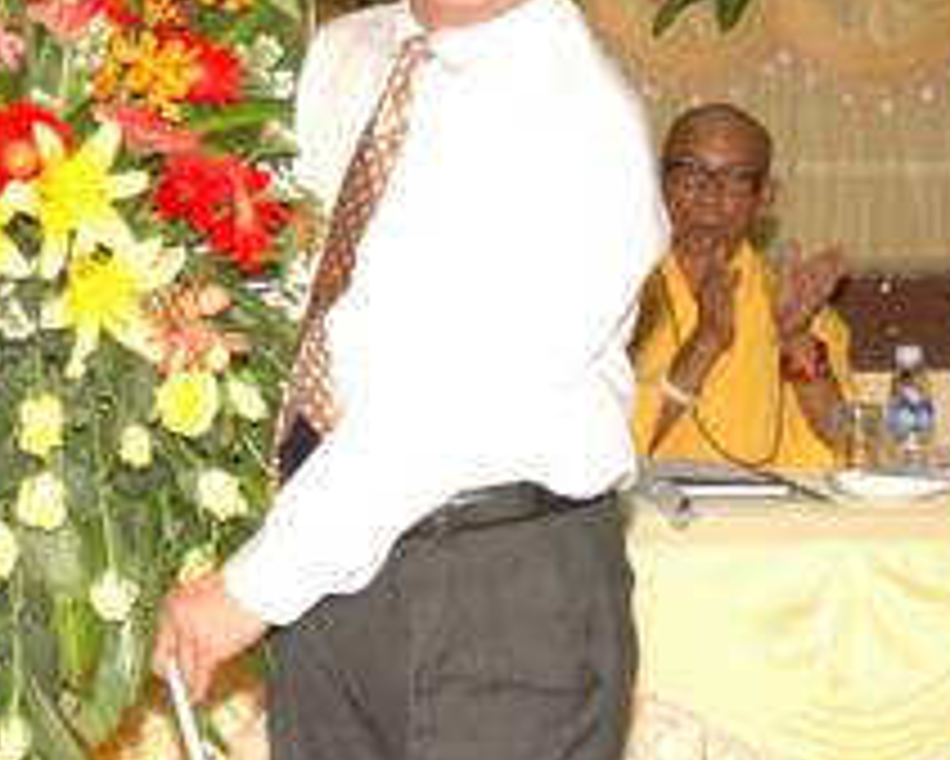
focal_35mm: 94
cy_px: -97
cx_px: -63
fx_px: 2644
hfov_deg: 19.6
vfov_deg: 15.9
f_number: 5
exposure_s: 1/50
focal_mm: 22
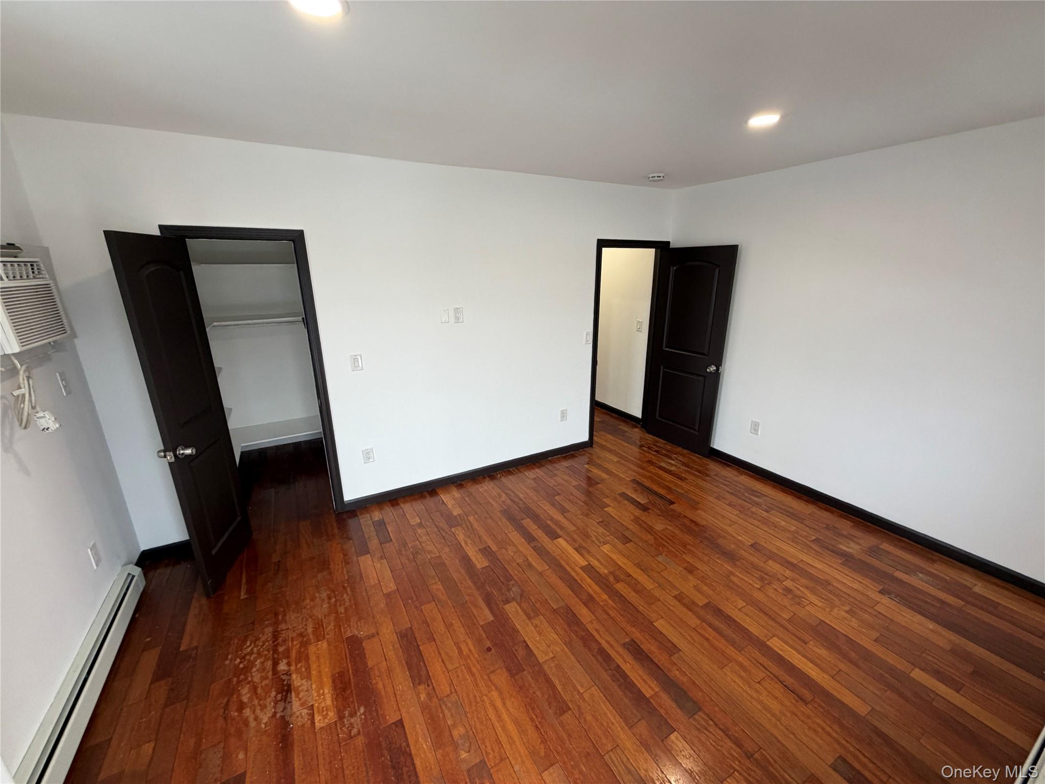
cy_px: 392
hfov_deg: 102.1
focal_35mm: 14
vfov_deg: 85.7
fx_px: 423
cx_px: 522
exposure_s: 1/120
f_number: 2.2
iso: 200
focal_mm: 2.22
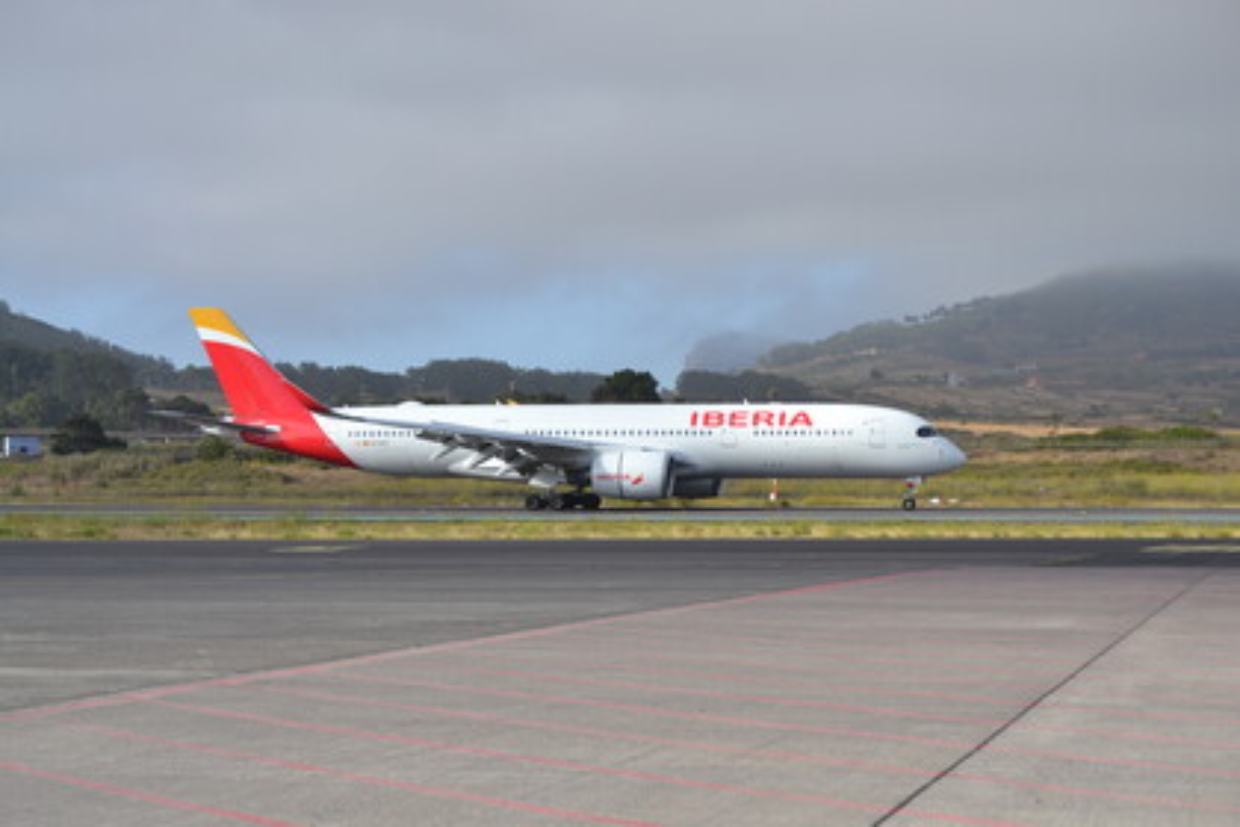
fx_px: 2841
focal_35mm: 82
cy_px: 414
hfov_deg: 24.6
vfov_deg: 16.6
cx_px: 620
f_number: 8
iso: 100
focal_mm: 55
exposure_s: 1/250
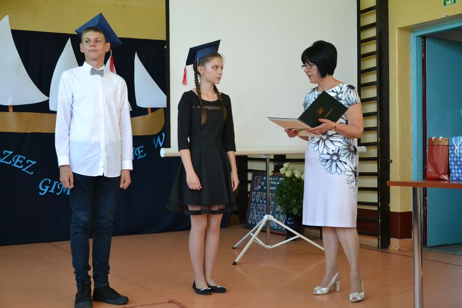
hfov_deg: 38.9
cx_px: 231
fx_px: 654
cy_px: 154
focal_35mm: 51
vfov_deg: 26.5
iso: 3200
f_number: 4.2
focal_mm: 34
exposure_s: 1/250
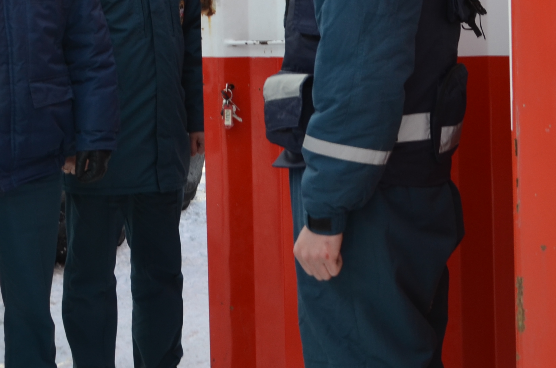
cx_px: -38
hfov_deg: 18.6
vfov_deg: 12.4
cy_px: -123
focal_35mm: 106
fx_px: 1634
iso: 200
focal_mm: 26
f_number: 6.3
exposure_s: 1/160
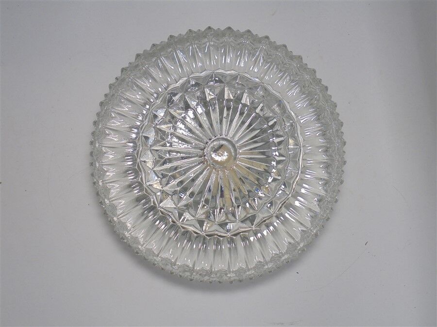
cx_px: 218
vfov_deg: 37.7
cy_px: 164
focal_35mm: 38
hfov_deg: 49.0
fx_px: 480
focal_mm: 6.9
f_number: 4.2
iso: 100
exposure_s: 1/60
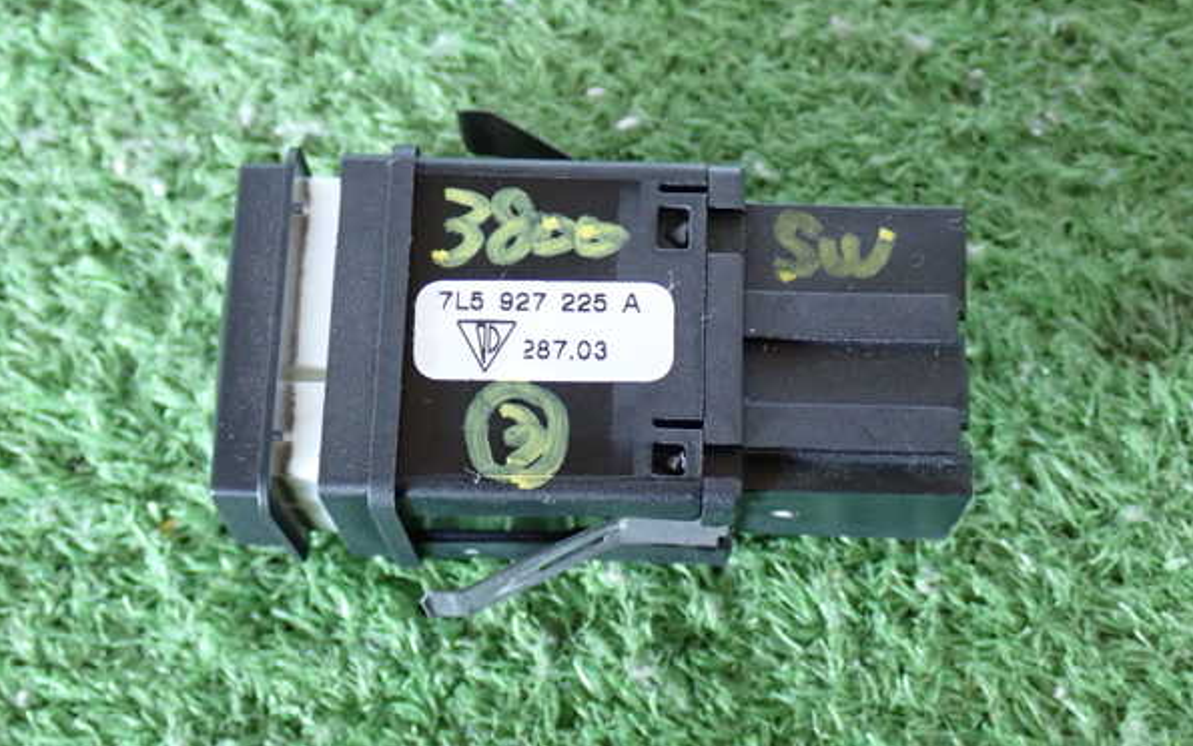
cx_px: 595
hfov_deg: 33.0
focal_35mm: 62
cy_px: 363
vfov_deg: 21.0
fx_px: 2016
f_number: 3.5
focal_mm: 10.35
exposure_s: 1/25
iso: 800
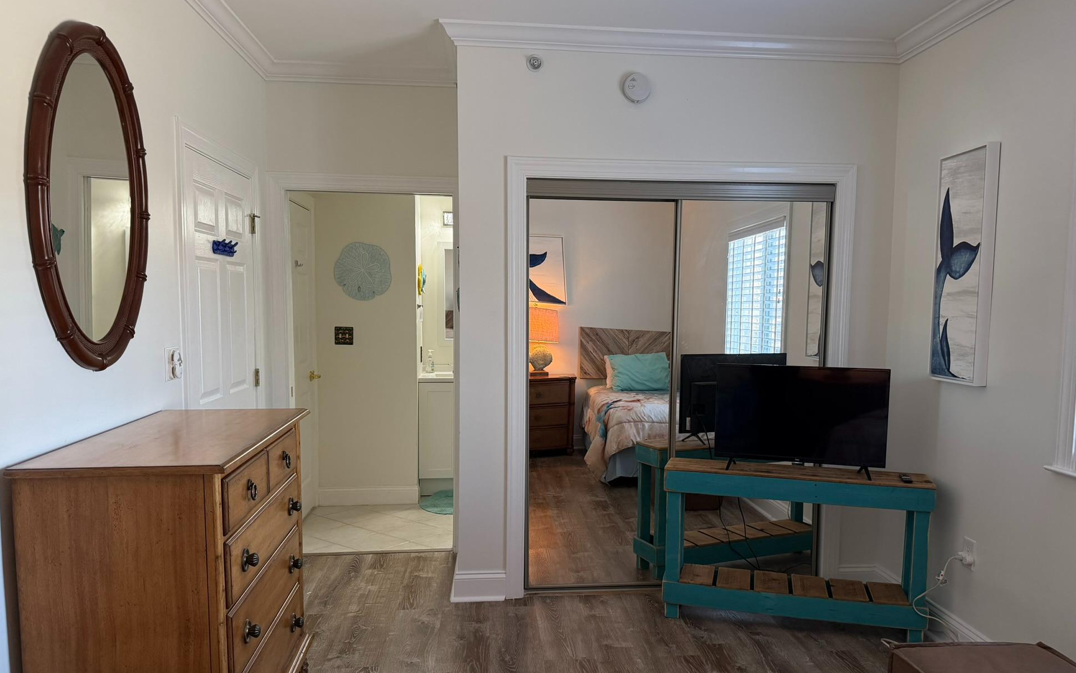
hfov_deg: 68.3
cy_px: 371
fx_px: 792
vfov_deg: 45.9
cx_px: 569
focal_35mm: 27
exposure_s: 1/120
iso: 250
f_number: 1.78
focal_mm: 6.76
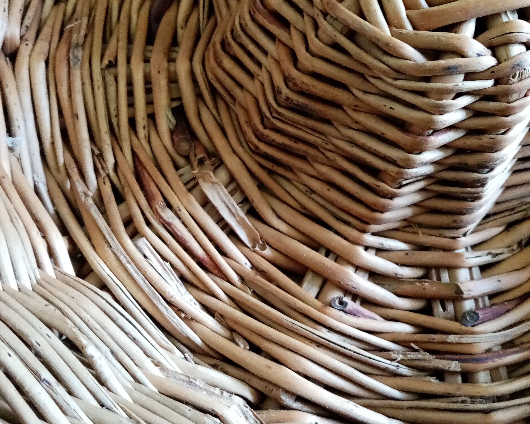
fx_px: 439
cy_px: 214
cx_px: 252
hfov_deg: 62.2
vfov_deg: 51.5
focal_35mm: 28
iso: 838
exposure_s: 1/25
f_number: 1.8
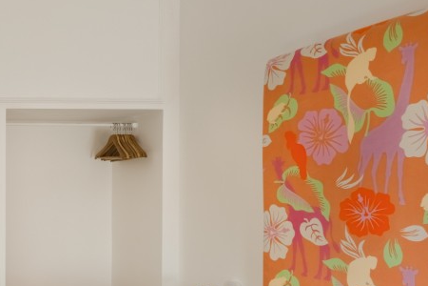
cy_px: 207
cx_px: -86
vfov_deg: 30.6
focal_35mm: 43
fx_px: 515
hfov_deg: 35.5
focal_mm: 16.9
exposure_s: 1/4000
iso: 320
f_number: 8
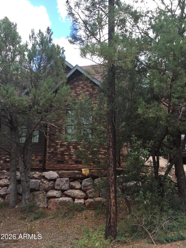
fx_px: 208
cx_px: 93
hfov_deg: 48.2
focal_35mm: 29
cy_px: 124
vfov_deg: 61.7
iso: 32
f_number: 2.2
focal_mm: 4.15
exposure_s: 1/257
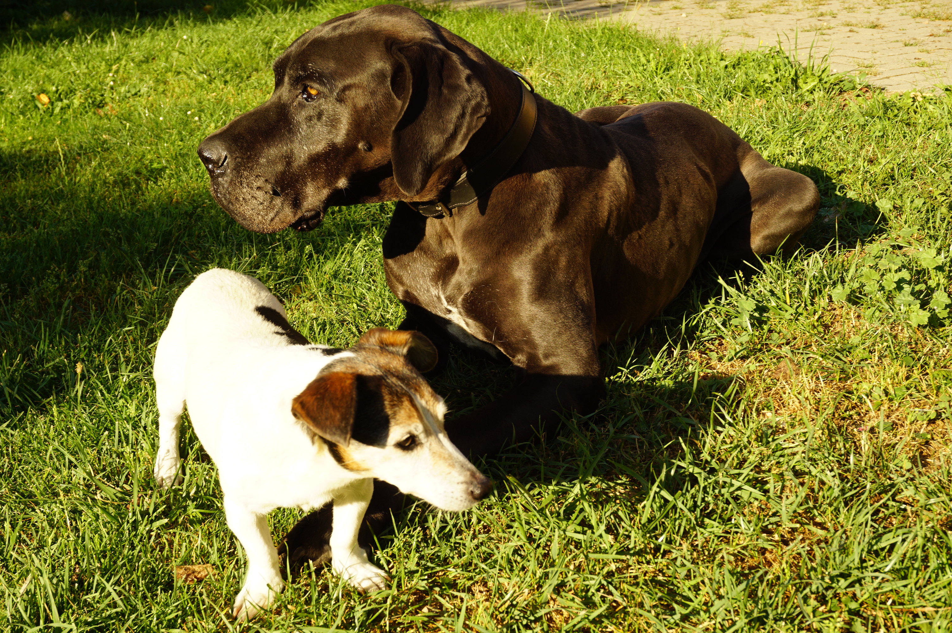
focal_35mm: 51
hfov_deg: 38.9
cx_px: 476
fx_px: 1347
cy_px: 316
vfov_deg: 26.4
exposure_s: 1/100
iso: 100
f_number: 9
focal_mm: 34
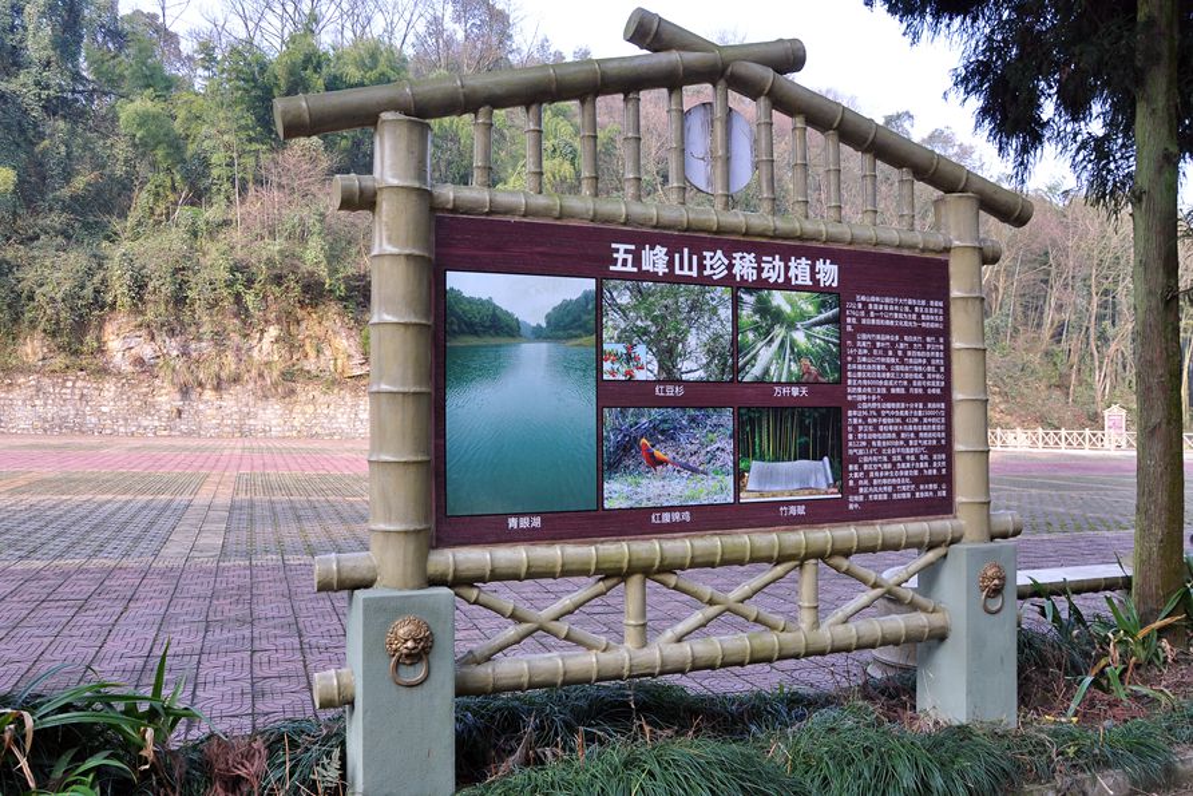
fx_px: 895
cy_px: 398
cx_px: 596
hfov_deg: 67.4
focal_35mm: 27
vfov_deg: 47.9
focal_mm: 18
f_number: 8
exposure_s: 1/60
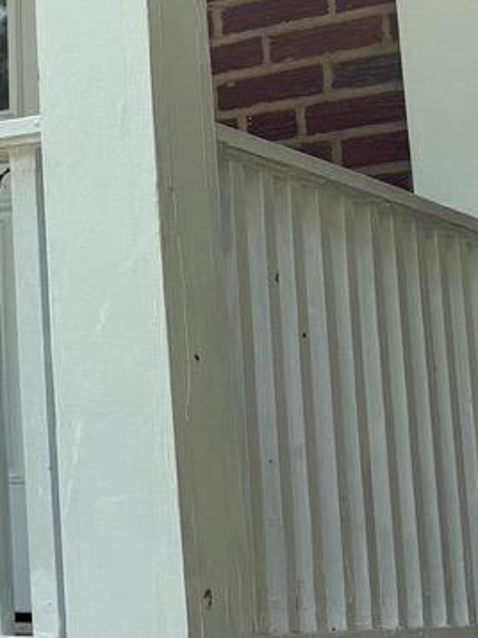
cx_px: -305
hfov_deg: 13.3
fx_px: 1899
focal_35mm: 103
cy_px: 103
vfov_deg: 18.9
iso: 100
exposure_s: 1/3279
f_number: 1.78
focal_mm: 6.76
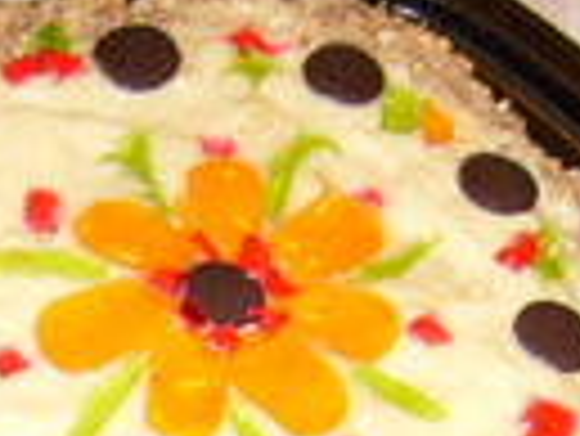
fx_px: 2046
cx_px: -45
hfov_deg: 15.7
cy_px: 715
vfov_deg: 11.5
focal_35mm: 122
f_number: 2.8
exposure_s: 1/45
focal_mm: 5.8
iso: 100
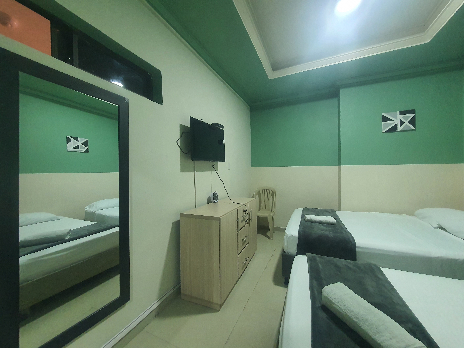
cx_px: 232
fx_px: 174
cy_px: 174
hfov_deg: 106.2
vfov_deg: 89.9
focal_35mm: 13
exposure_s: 1/30
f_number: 2.2
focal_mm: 1.8
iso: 320
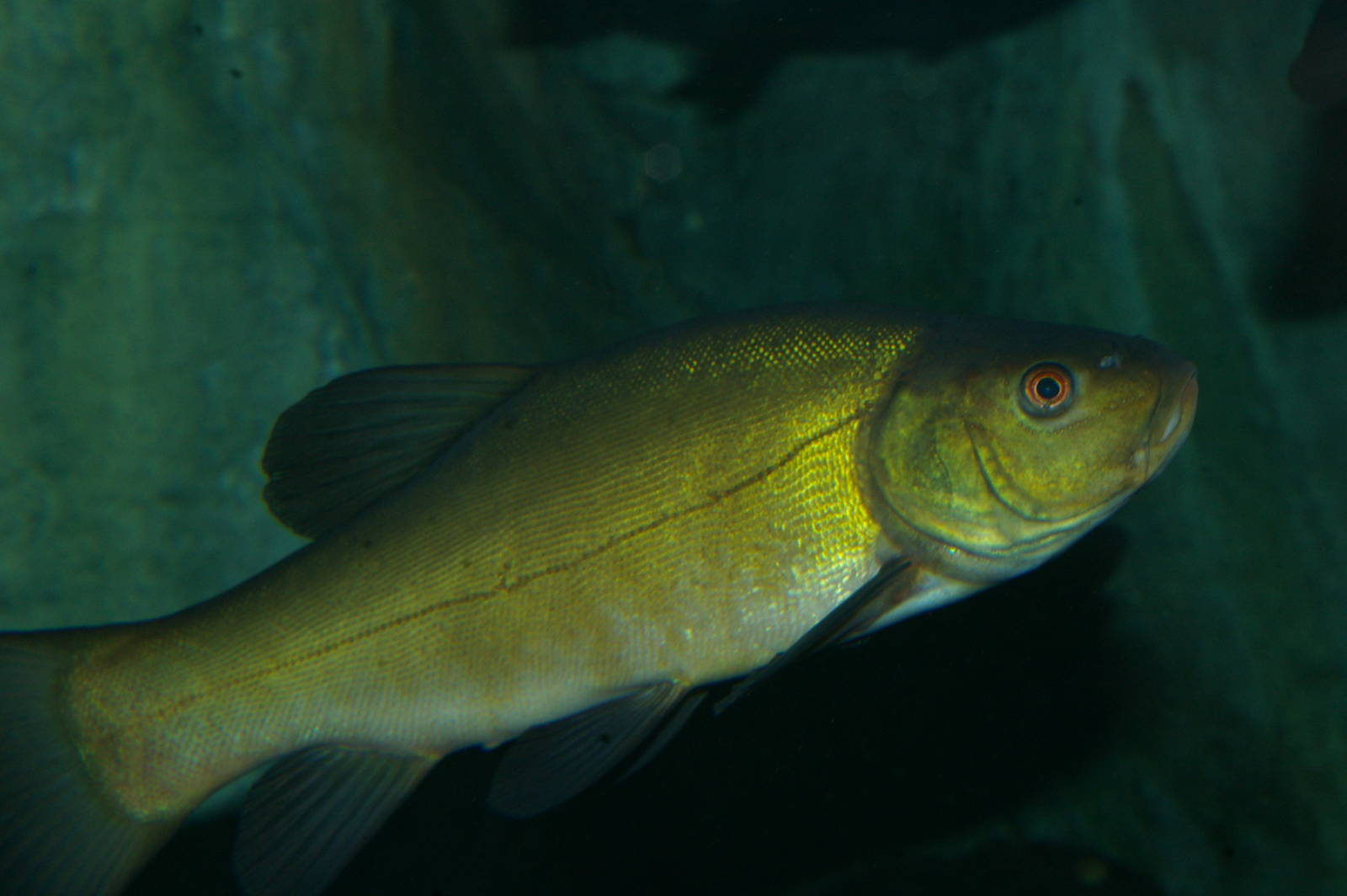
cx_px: 674
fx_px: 3084
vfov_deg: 16.5
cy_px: 448
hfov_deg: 24.6
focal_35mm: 82
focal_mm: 55
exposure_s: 1/60
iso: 400
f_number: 16
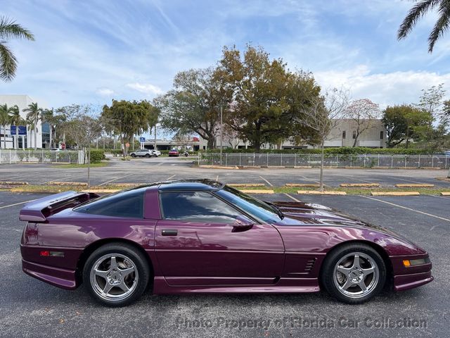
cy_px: 169
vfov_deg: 56.8
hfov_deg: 71.6
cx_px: 225
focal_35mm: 24
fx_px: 312
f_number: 1.78
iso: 100
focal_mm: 6.76
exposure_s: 1/1585
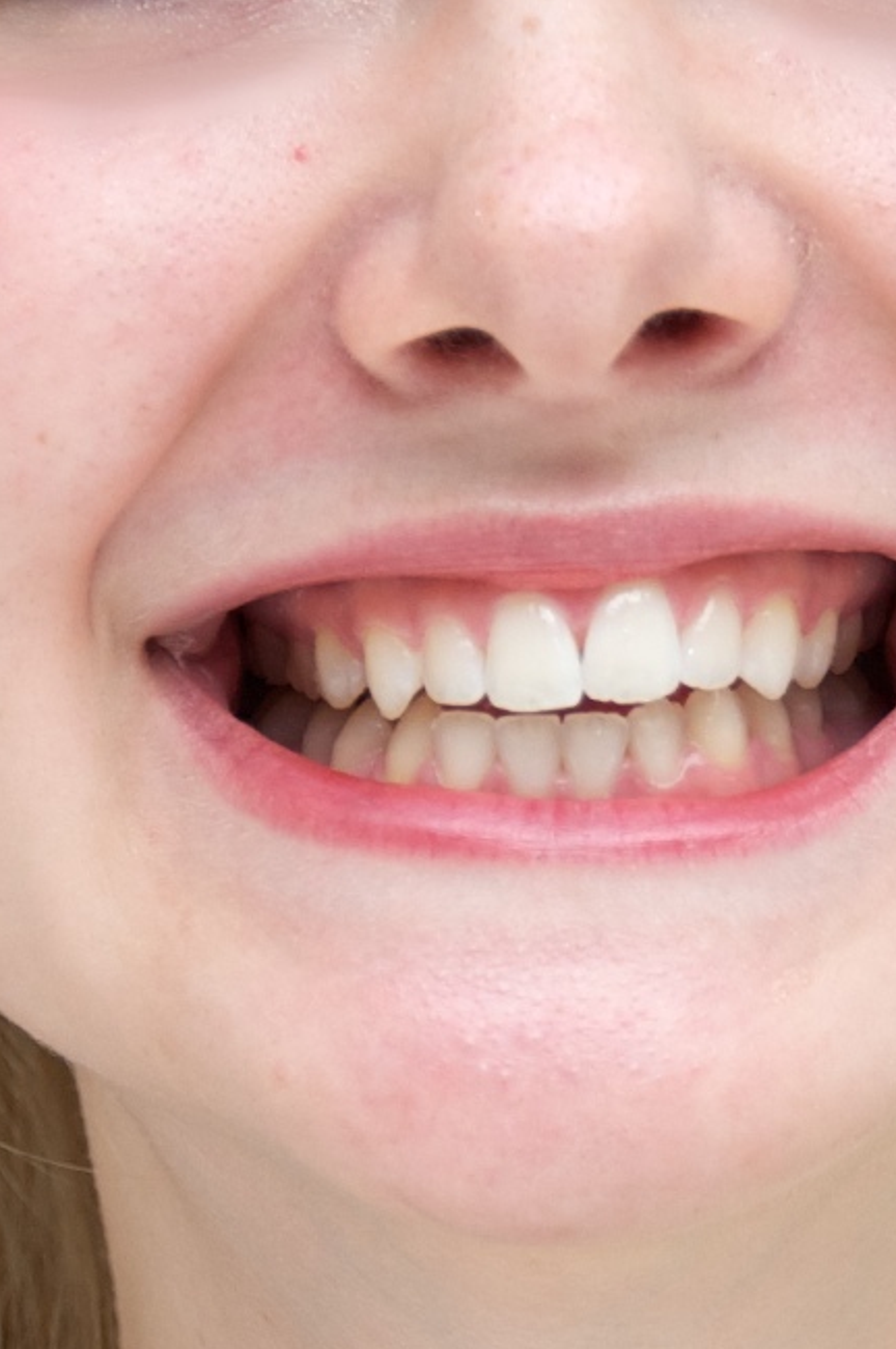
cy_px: 1117
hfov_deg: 1.9
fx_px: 27646
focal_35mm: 739
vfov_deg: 2.8
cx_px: 687
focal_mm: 160
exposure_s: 1/60
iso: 400
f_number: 5.6
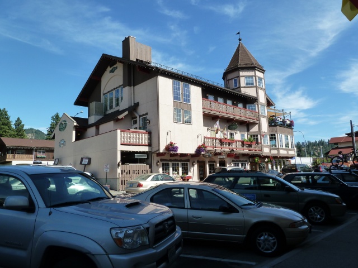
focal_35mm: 25
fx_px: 259
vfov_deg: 54.9
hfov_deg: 69.4
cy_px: 134
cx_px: 179
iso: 125
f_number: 4.5
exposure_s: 1/400
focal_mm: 4.1
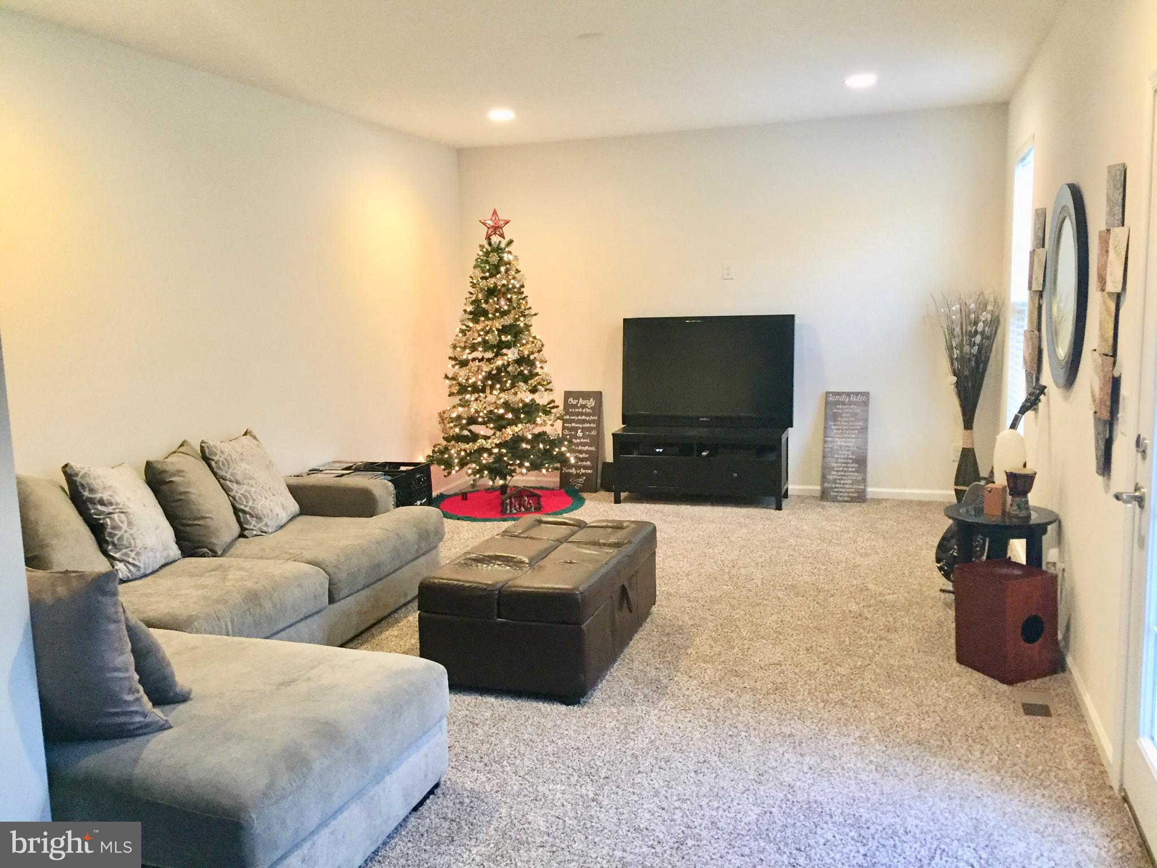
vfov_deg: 48.2
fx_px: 969
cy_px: 434
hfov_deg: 61.7
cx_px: 578
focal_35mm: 29
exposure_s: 1/30
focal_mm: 4.15
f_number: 2.2
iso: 250
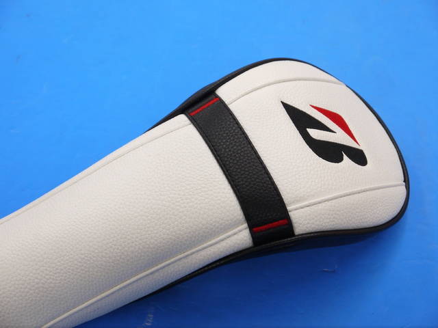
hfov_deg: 33.2
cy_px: 164
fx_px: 734
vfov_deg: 25.2
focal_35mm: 58
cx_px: 219
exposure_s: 1/125
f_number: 4.9
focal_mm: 29
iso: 400
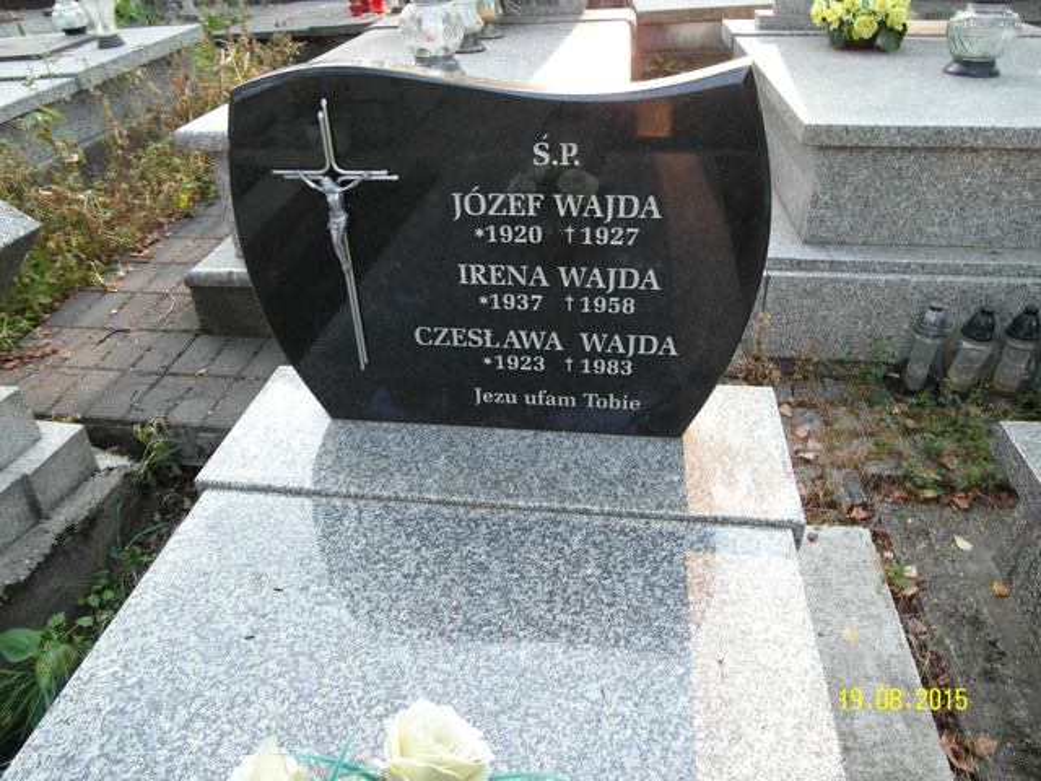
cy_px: 390
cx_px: 520
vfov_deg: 56.8
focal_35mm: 24
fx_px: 722
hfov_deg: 71.6
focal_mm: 5.2
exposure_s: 1/45
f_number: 2.5
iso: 100
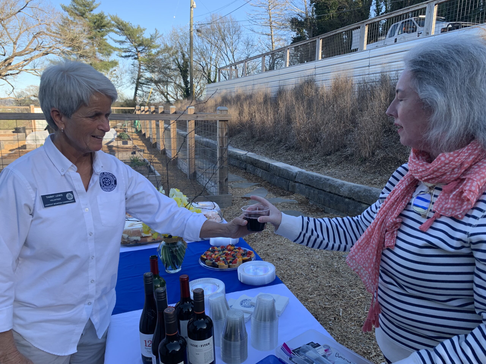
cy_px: 182
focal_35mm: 26
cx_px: 243
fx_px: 365
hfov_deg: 67.3
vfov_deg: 53.1
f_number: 1.8
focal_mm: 4.25
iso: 25
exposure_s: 1/282
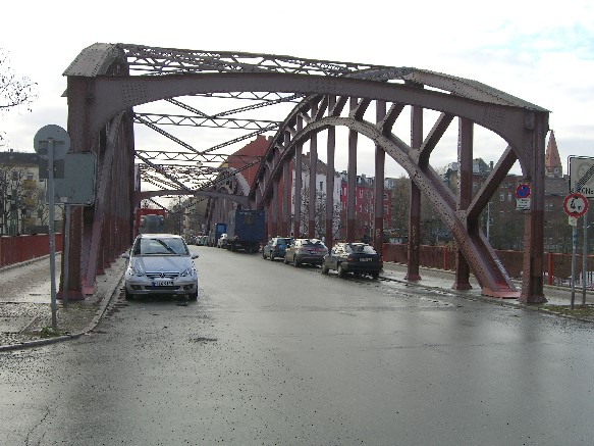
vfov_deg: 37.7
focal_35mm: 38
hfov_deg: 49.0
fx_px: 652
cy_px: 223
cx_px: 297
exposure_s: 1/200
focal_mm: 7.9
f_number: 4
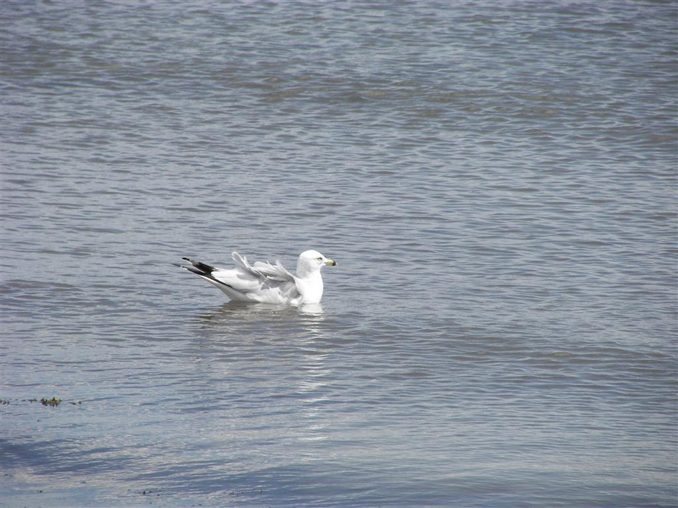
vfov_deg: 3.4
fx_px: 8461
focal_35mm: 432
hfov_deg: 4.6
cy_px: 254
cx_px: 339
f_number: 5
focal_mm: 72
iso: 64
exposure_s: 1/500
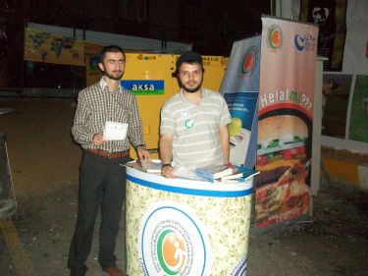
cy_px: 138
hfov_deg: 54.0
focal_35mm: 34
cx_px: 184
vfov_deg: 41.8
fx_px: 361
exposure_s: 1/125
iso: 400
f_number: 2.8
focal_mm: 5.7
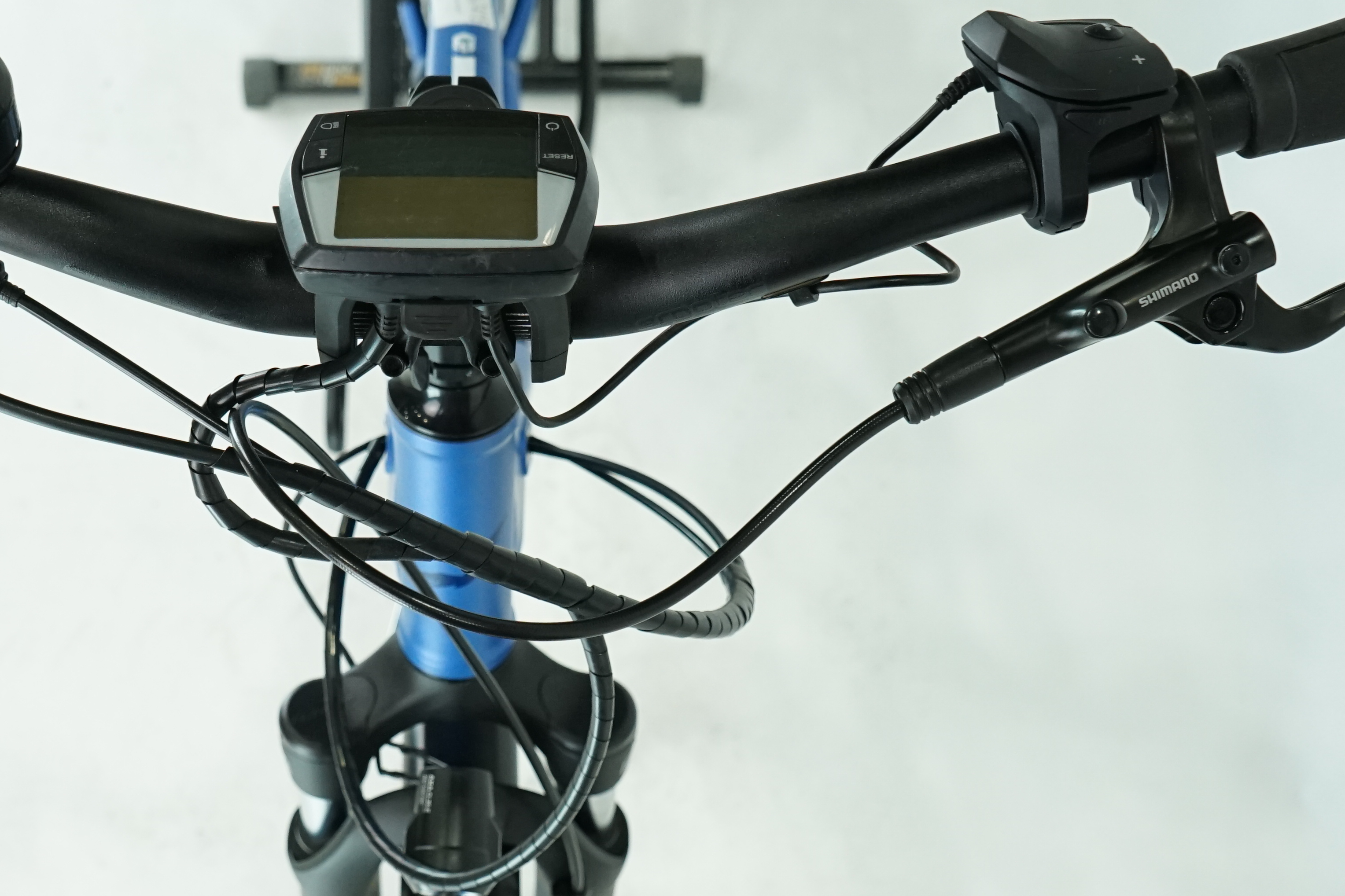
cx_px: 462
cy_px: 682
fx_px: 2054
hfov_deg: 35.9
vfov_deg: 24.3
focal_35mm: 55
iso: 1600
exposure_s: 1/200
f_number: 5.6
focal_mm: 28
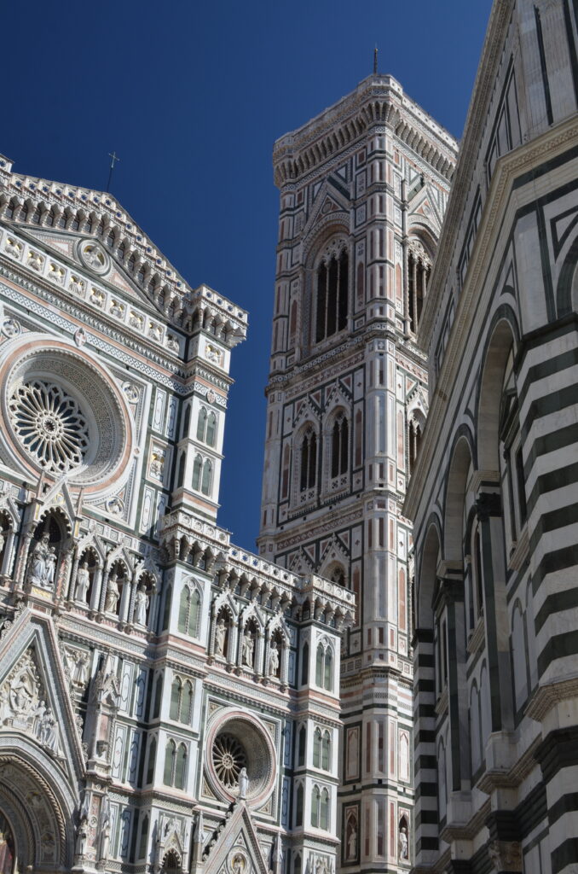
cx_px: 289
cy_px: 437
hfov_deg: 27.9
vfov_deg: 41.2
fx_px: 1161
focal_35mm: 48
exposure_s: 1/100
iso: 200
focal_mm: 32
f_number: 11
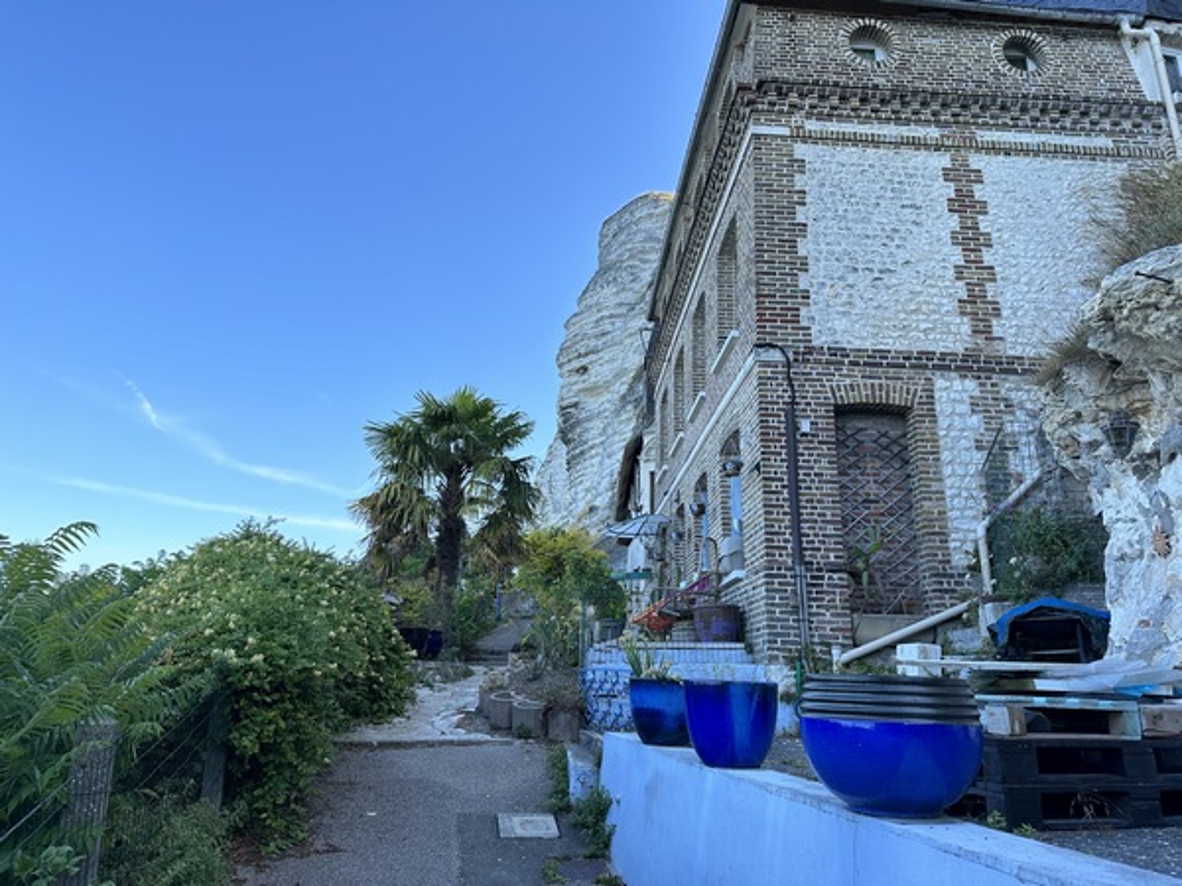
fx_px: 820
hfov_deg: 71.6
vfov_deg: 56.8
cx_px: 591
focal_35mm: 24
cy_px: 443
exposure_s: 1/642
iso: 80
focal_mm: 6.86
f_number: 1.78
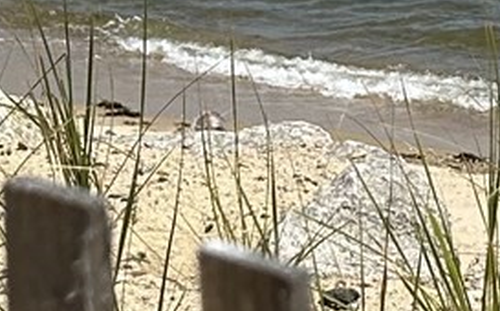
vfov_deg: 6.2
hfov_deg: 10.1
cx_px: 469
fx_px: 2818
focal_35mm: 207
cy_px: -165
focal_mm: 5.7
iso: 50
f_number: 1.5
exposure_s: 1/6579
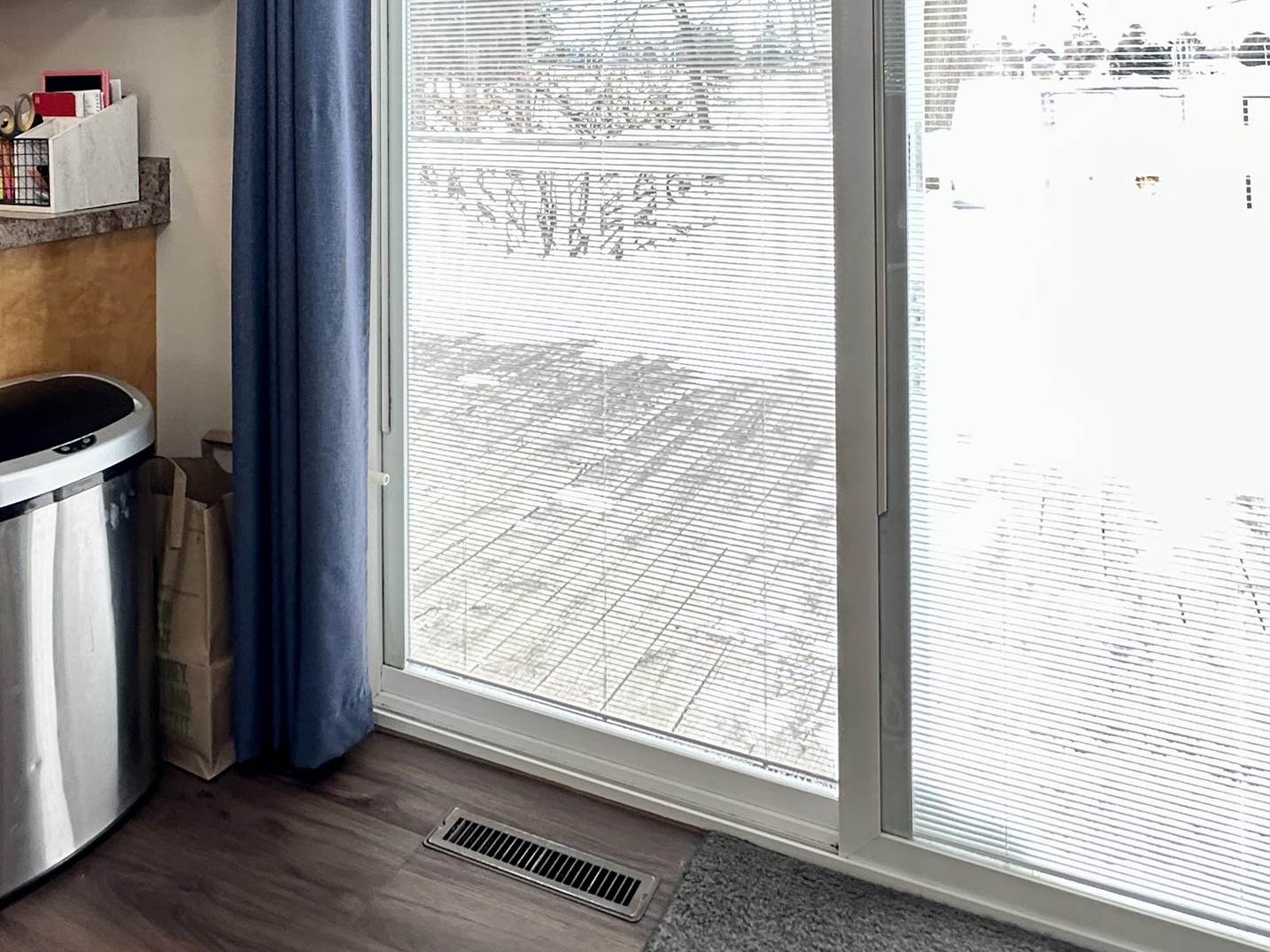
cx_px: 531
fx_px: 1100
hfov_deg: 59.6
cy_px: 63
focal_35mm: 30
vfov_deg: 42.2
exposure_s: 1/60
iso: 160
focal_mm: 2.22
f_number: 2.2
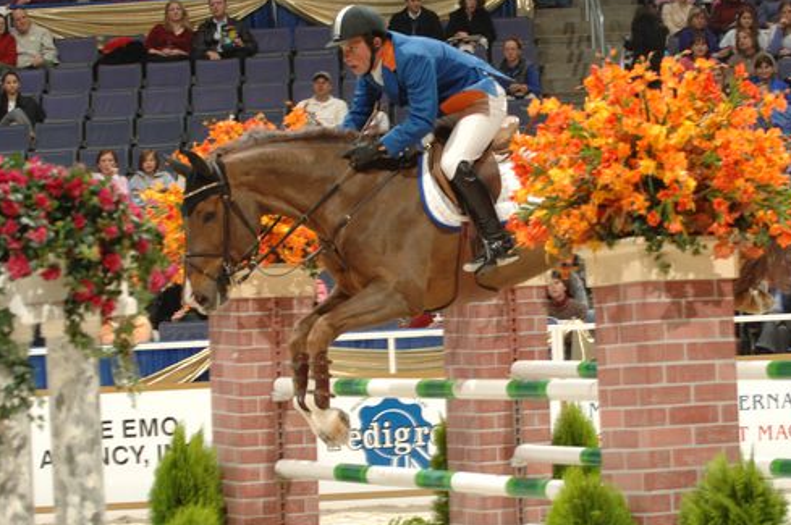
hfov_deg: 12.8
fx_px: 3534
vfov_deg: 8.5
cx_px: 501
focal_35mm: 161
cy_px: 287
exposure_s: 1/250
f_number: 5.6
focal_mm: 82
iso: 200
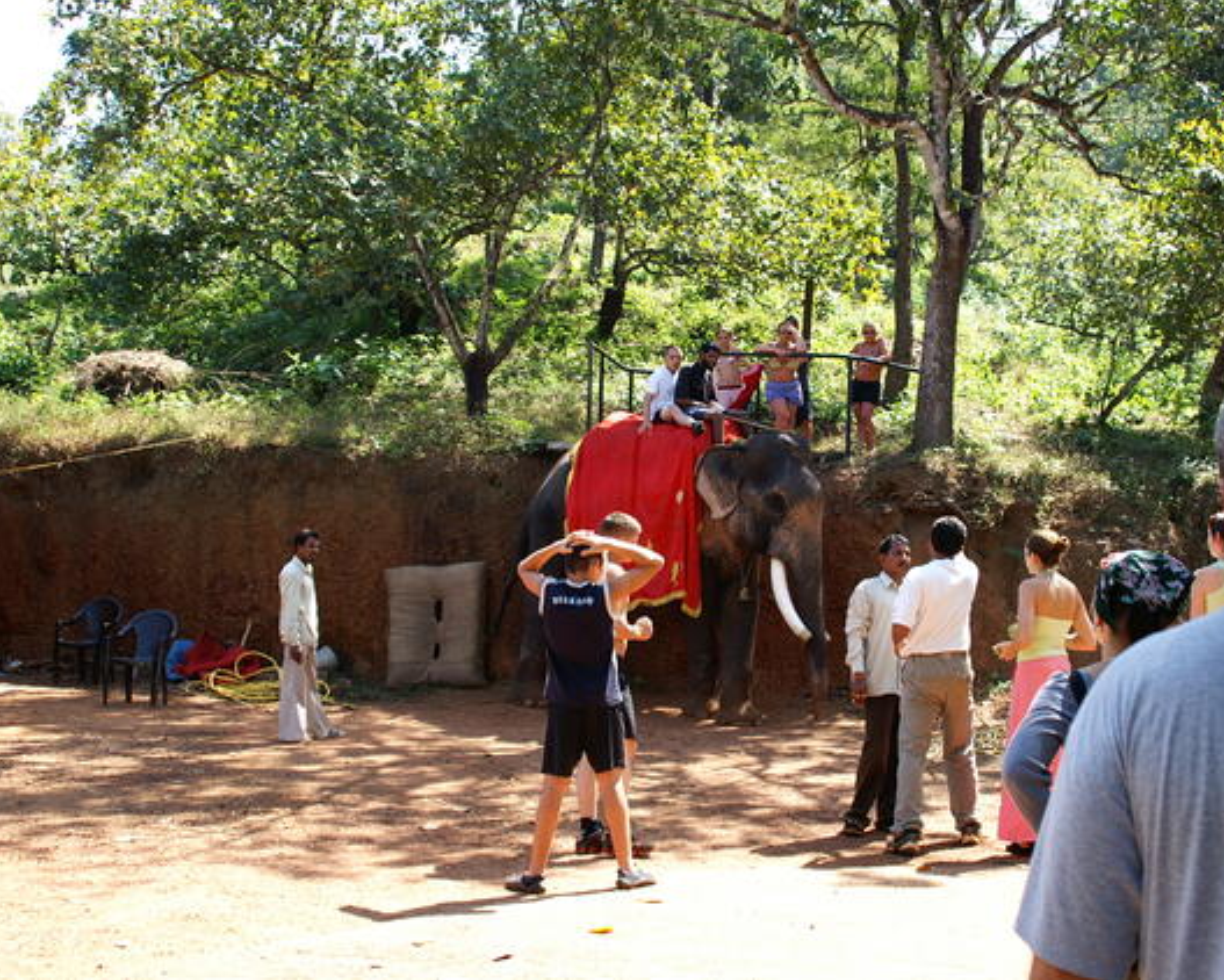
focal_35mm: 41
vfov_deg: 36.5
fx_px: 1486
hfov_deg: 44.8
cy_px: 488
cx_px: 650
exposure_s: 1/250
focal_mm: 24
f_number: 4
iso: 100
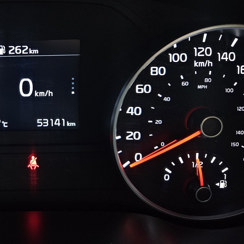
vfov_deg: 40.4
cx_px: 16
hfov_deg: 37.7
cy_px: 80
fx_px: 327
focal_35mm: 41
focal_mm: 5.4
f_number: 1.8
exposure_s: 1/120
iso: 640
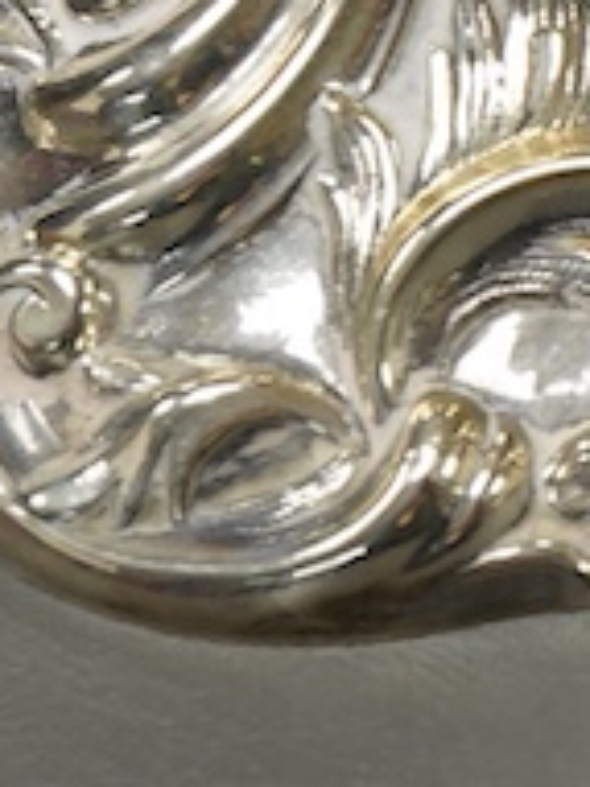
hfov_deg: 6.8
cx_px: 1539
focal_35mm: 204
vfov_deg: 9.6
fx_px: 4641
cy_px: 12
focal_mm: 30
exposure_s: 1/125
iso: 1600
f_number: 11
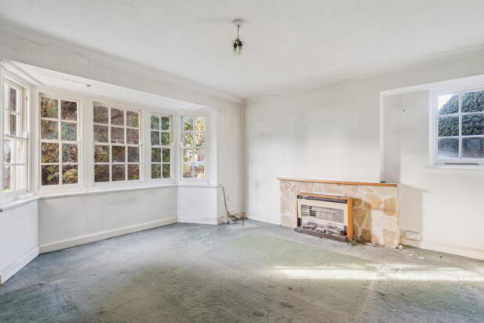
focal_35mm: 17
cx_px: 244
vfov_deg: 70.4
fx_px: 228
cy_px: 160
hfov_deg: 93.3
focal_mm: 16
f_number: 5.6
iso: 500
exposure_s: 1/25
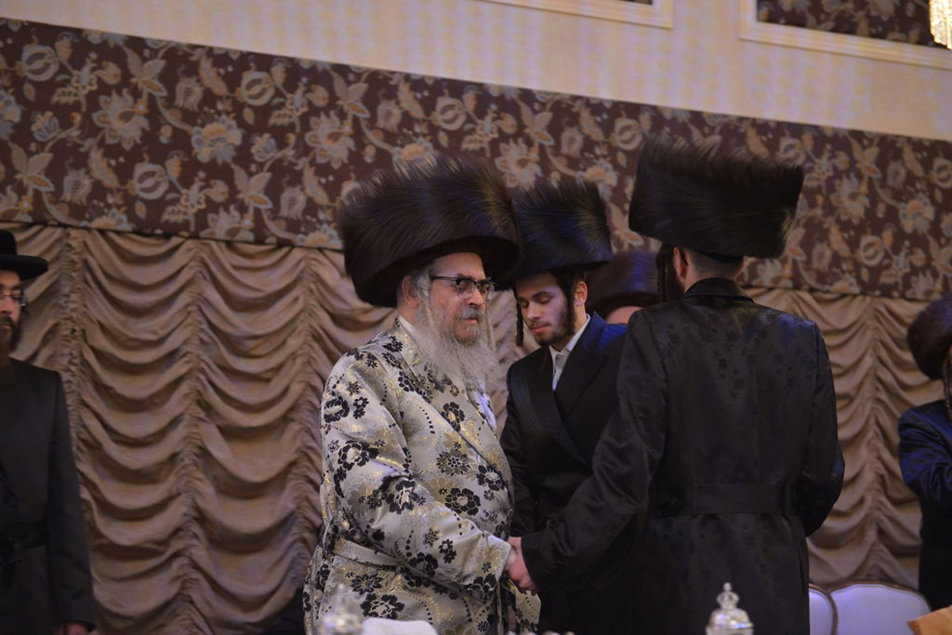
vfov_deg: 19.5
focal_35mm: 70
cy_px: 318
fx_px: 1851
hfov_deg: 28.8
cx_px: 476
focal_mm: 70
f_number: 2.8
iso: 2000
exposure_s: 1/50
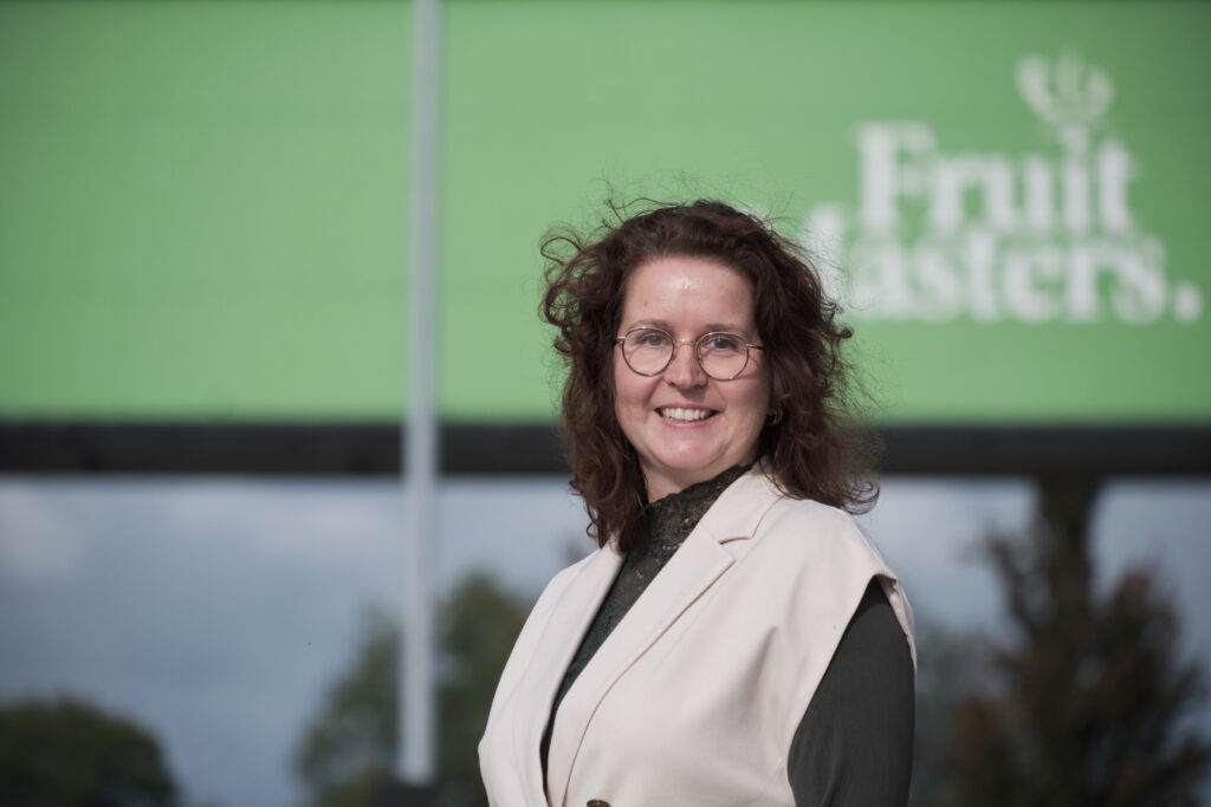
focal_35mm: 272
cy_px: 404
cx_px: 606
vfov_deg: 5.1
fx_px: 9150
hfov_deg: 7.6
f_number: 5.6
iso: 400
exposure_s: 1/3800
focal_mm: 181.1
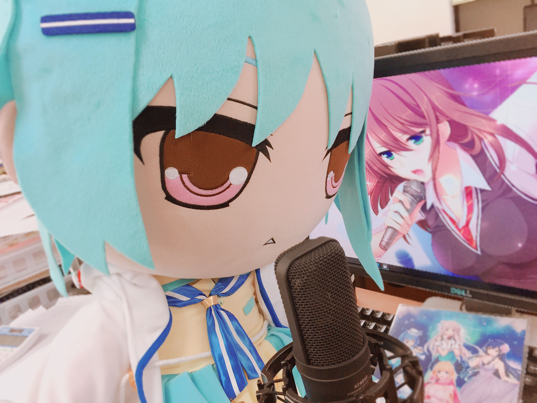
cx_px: 268
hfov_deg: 61.7
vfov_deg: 48.2
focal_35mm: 29
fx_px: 450
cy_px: 202
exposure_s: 1/30
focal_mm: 4.15
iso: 80
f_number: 2.2
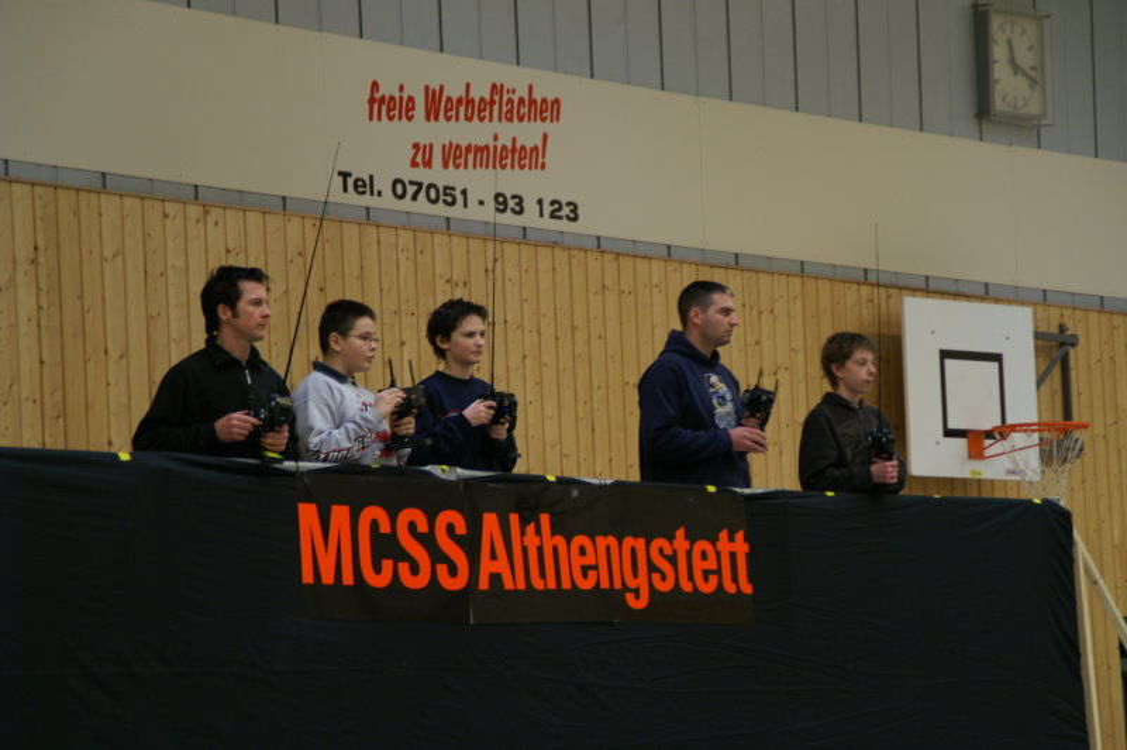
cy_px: 375
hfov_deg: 11.4
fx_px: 5630
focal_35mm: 180
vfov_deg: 7.6
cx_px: 564
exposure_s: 1/20
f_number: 5.6
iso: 400
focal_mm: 120
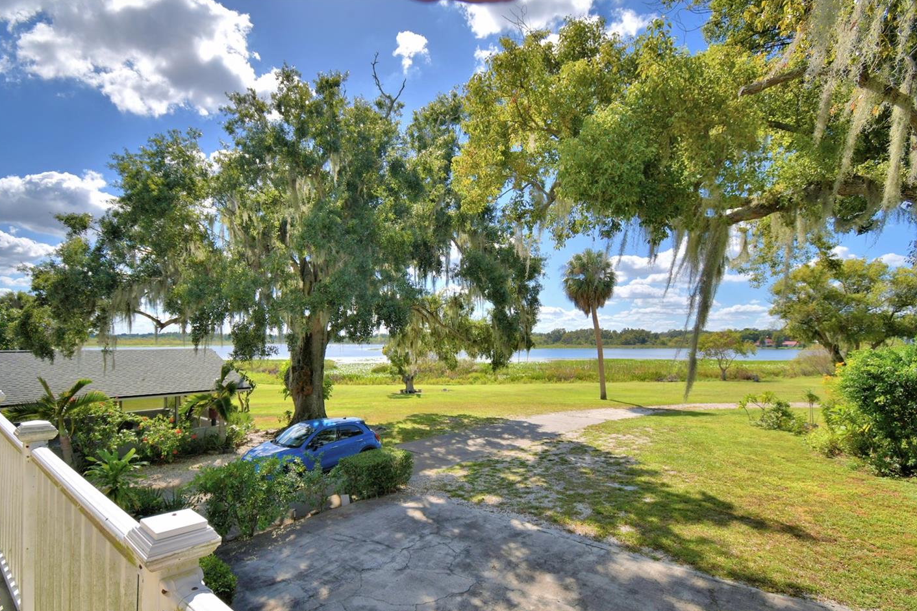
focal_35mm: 17
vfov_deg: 70.2
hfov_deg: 93.3
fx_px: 433
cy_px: 343
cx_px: 448
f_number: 4.5
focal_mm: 10
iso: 100
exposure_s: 1/1250
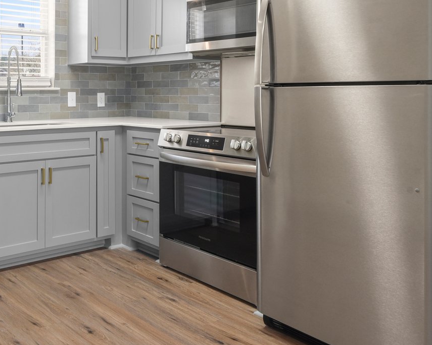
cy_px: 103
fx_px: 460
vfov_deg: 40.4
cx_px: 52
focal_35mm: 36
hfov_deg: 46.0
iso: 320
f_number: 10
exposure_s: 1/4
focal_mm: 16
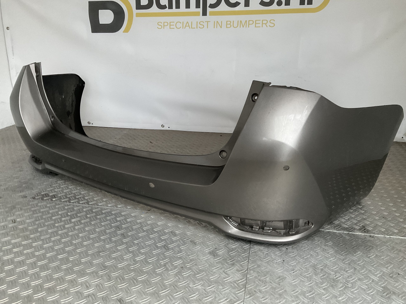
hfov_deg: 61.7
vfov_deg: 48.2
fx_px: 340
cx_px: 203
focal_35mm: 29
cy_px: 152
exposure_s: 1/40
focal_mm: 3
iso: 250
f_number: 1.8
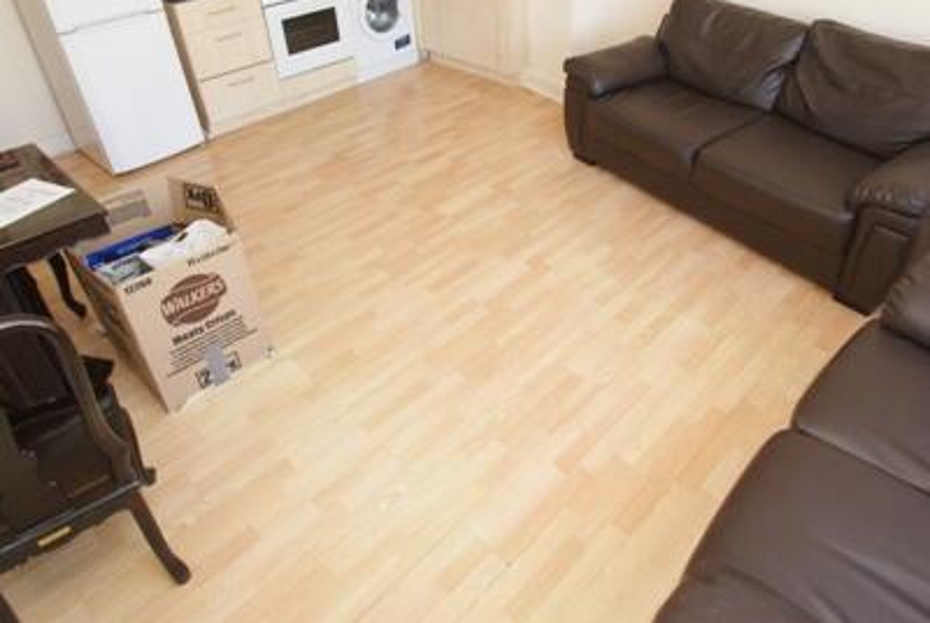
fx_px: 621
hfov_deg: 73.6
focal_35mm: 24
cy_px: 214
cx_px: 484
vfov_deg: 52.4
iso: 400
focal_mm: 10
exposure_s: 1/60
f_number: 5.6
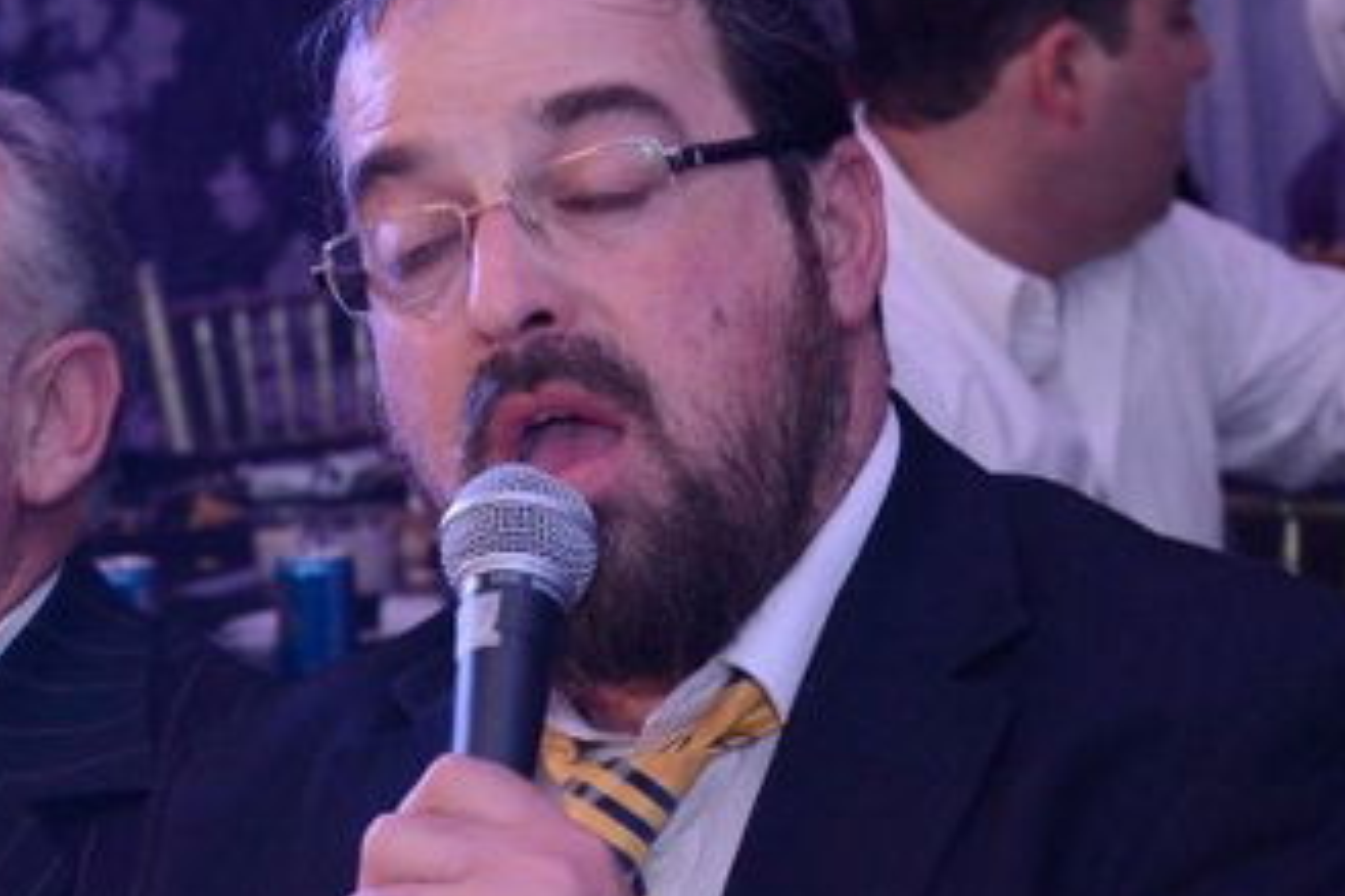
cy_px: 972
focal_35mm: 187
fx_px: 6983
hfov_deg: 11.0
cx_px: 662
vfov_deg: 7.3
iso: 4000
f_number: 5.6
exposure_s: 1/125
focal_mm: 60
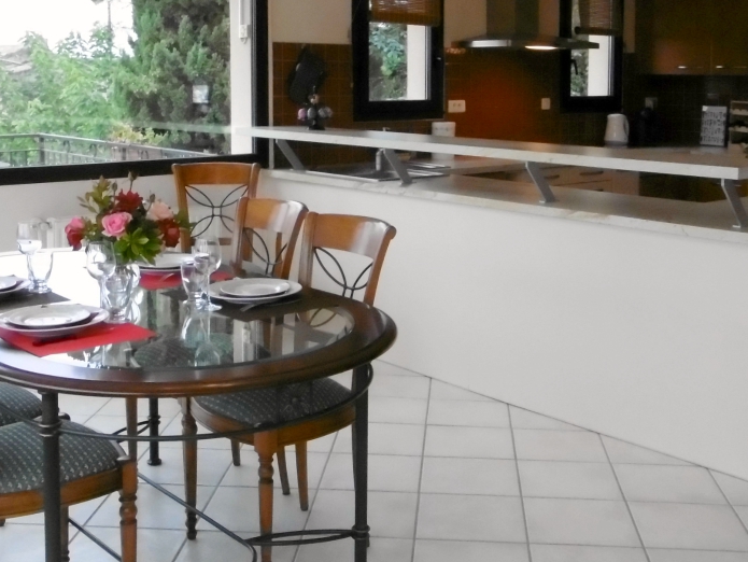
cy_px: 151
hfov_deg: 41.2
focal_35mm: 46
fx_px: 995
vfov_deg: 31.1
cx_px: 388
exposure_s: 1/160
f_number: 3.1
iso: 640
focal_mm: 4.3
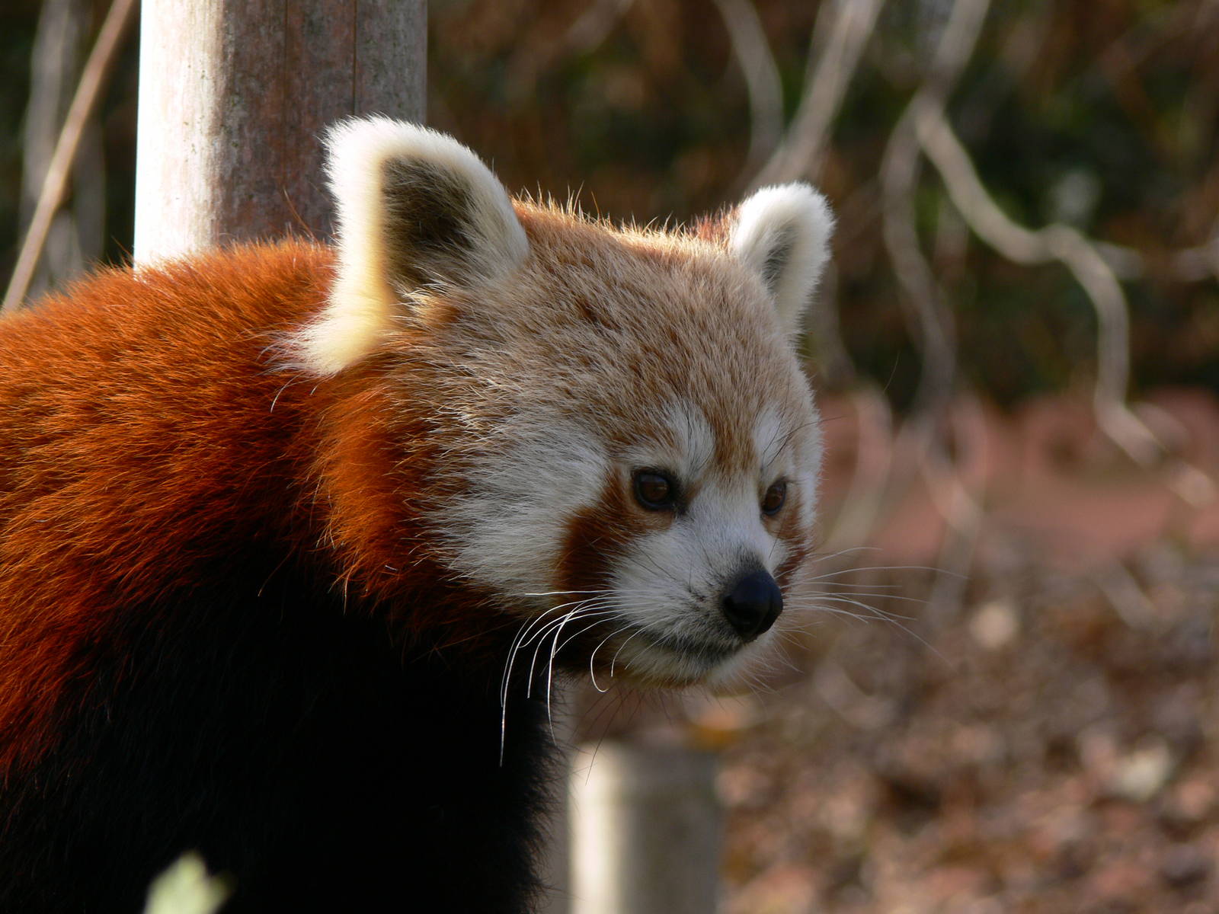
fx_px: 14790
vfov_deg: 3.5
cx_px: 610
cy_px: 457
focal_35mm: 420
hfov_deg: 4.7
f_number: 5.6
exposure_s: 1/125
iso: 80
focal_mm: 88.8
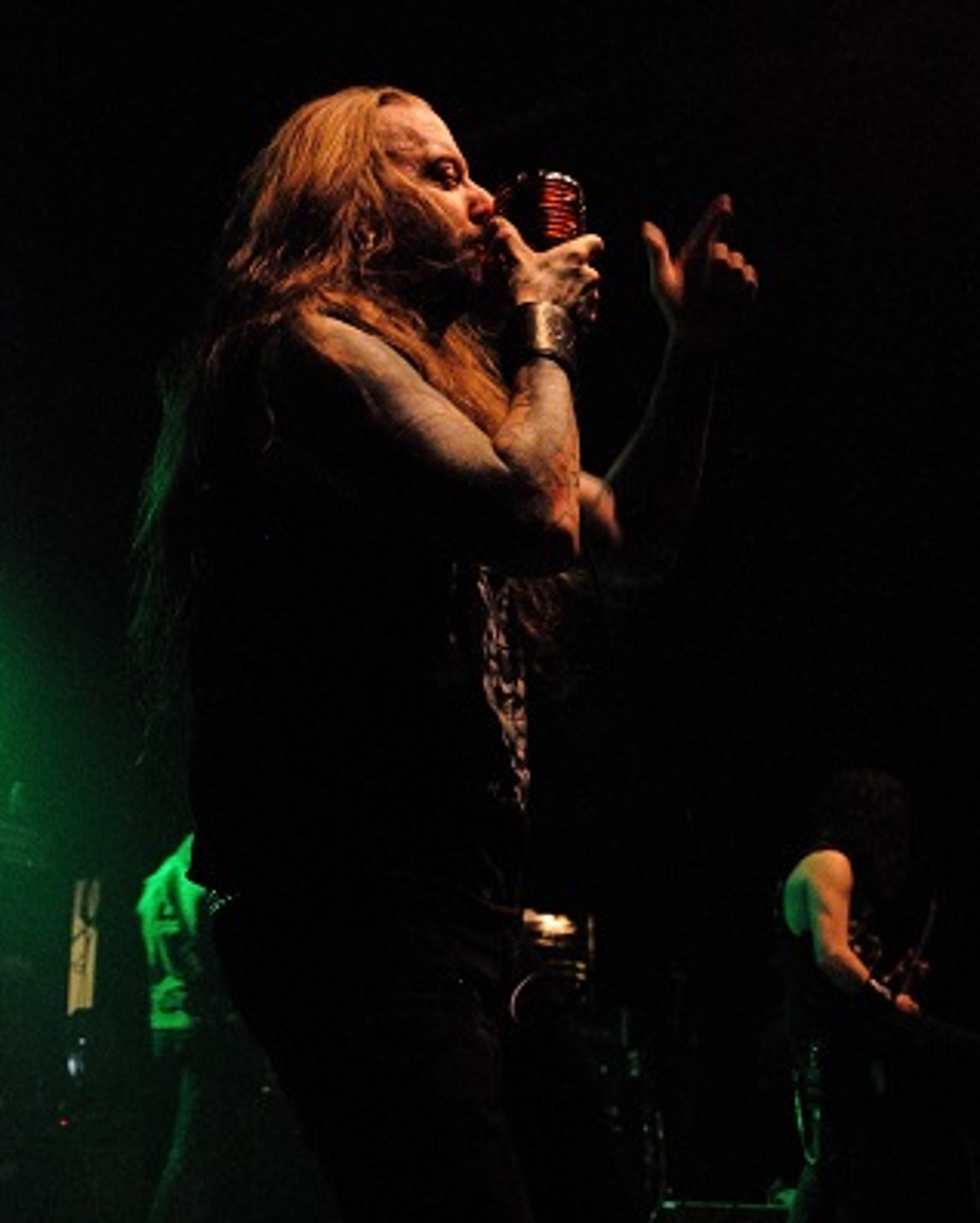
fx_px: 1884
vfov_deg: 36.0
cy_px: 653
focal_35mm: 52
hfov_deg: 29.2
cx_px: 495
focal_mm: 30
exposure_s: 1/60
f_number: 4.2
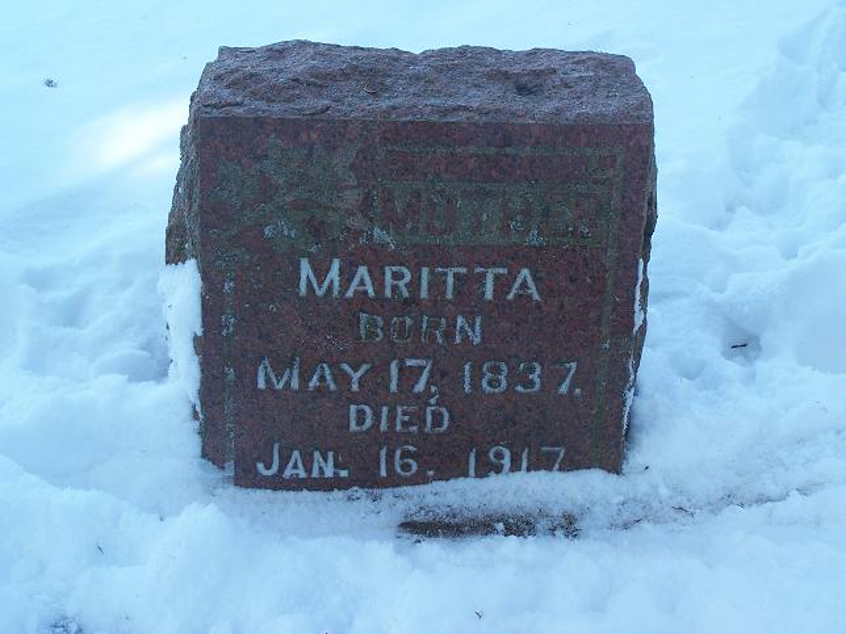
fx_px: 1833
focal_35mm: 75
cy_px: 317
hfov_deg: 26.0
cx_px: 423
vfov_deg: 19.6
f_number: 3.2
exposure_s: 1/180
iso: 80
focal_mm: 12.4
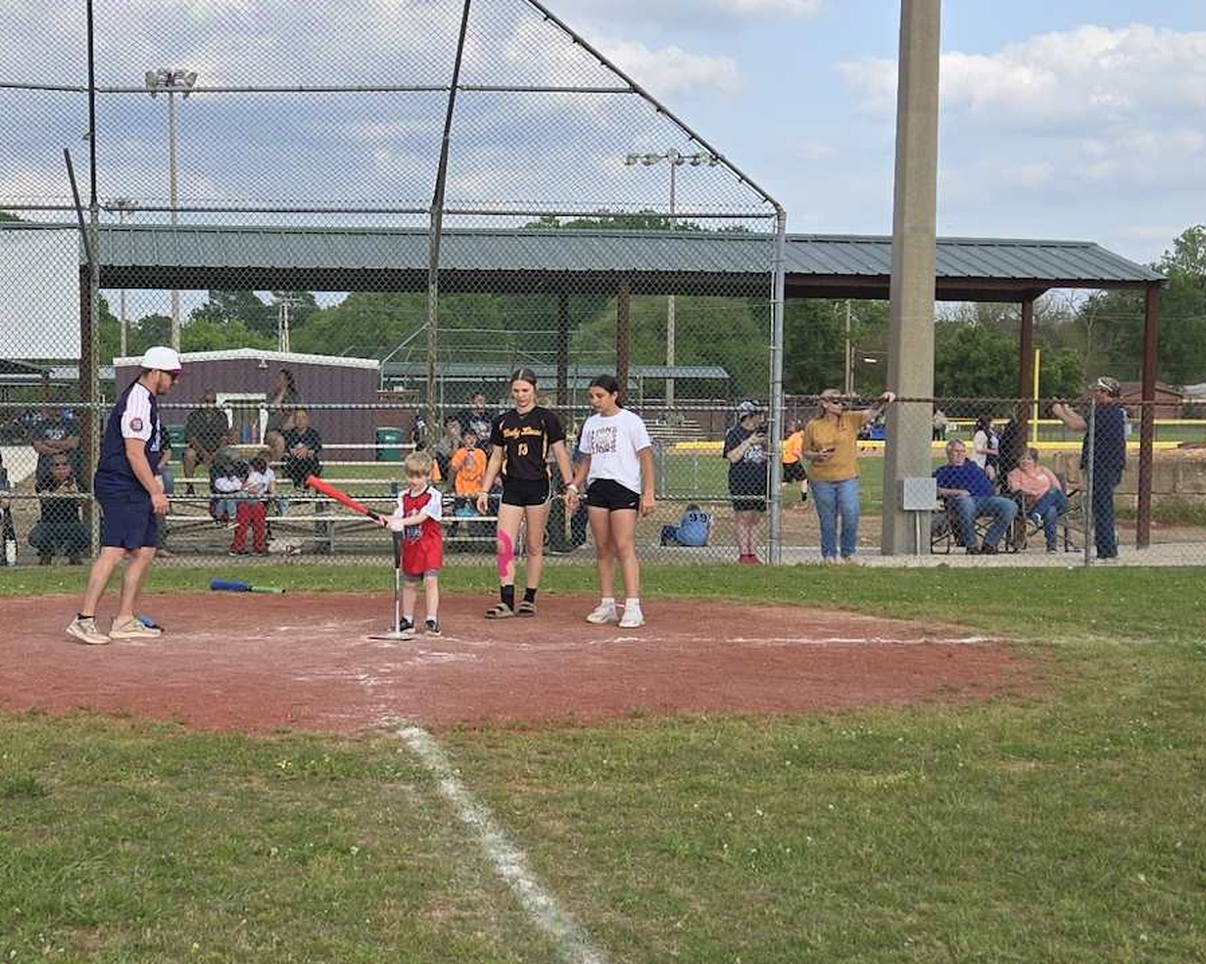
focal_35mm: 25
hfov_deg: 68.1
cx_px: 576
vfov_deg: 56.8
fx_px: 892
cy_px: 469
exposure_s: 1/1129
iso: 25
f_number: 1.8
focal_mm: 5.4
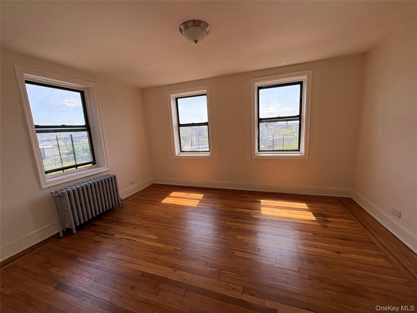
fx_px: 169
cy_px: 156
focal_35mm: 14
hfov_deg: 102.1
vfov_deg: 85.7
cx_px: 208
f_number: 2.2
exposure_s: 1/533
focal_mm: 2.22
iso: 64
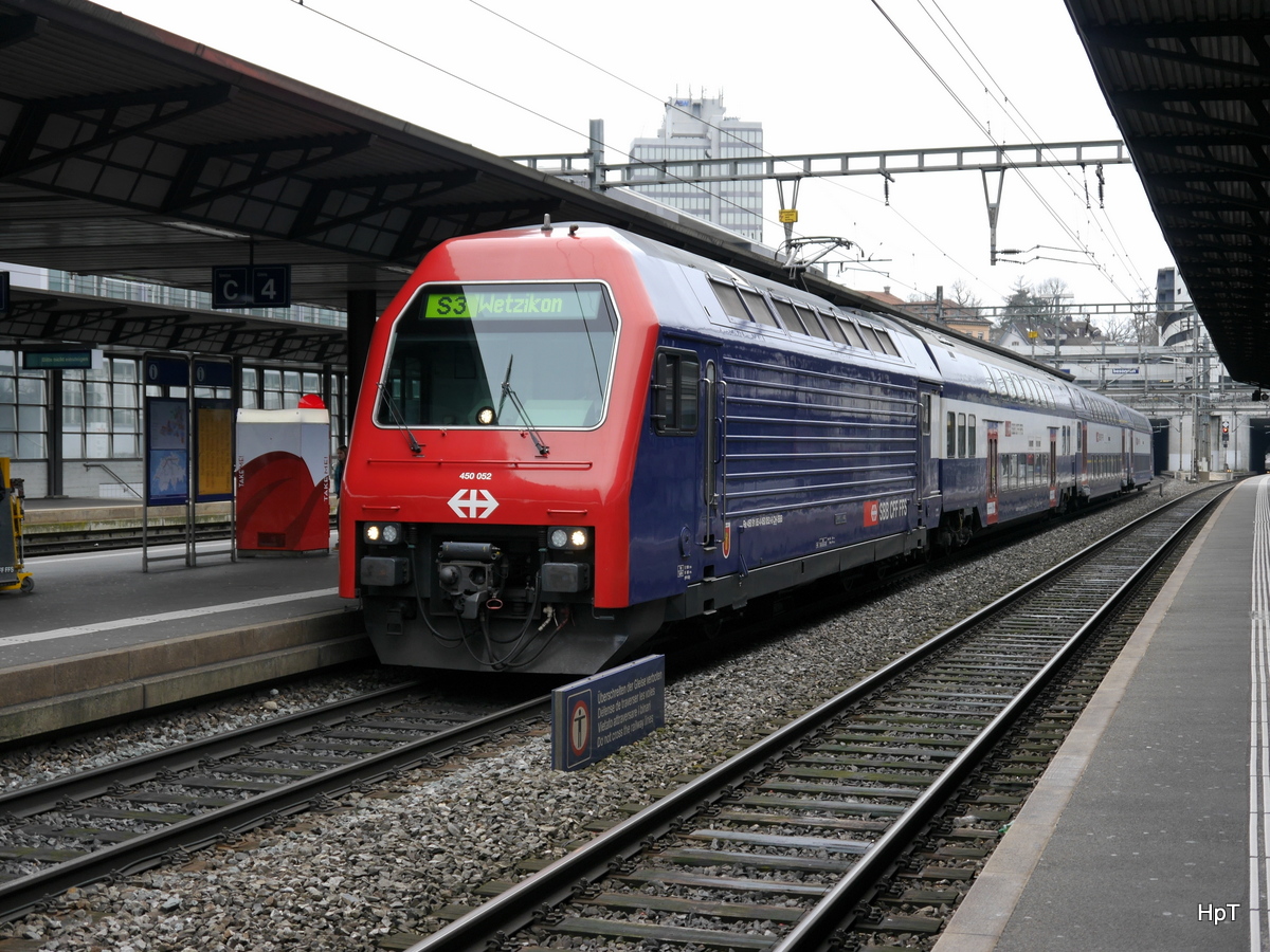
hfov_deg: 36.8
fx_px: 1908
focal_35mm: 52
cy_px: 476
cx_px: 635
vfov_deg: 28.0
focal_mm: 26
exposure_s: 1/80
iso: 160
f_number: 4.7
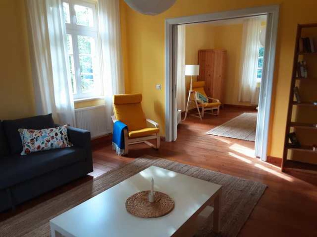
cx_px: 158
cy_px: 118
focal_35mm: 27
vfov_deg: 51.4
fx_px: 247
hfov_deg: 65.3
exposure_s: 1/50
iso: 125
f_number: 1.9
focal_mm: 2.91
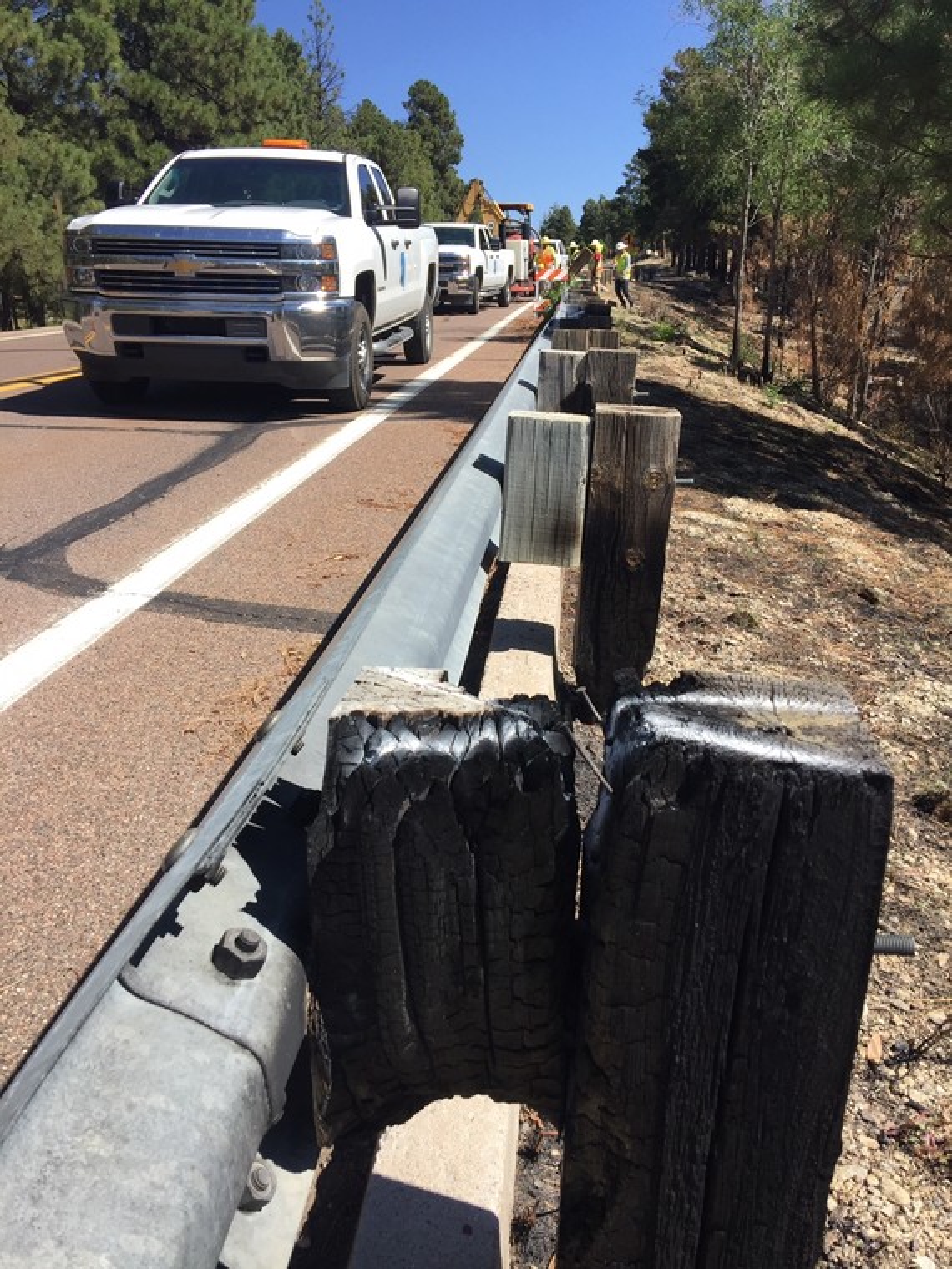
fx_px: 1063
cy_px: 634
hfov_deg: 48.2
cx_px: 476
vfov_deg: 61.7
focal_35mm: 29
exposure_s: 1/1464
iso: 32
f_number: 2.2
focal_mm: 4.15
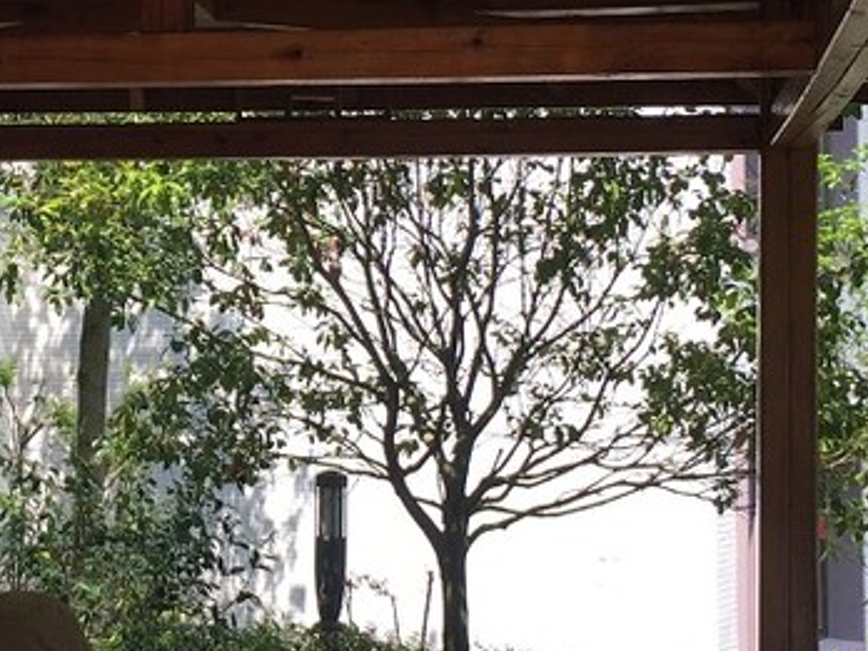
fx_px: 2508
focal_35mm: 100
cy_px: 190
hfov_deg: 19.2
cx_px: 55
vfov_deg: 14.8
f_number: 2.2
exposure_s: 1/430
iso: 25
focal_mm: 4.15
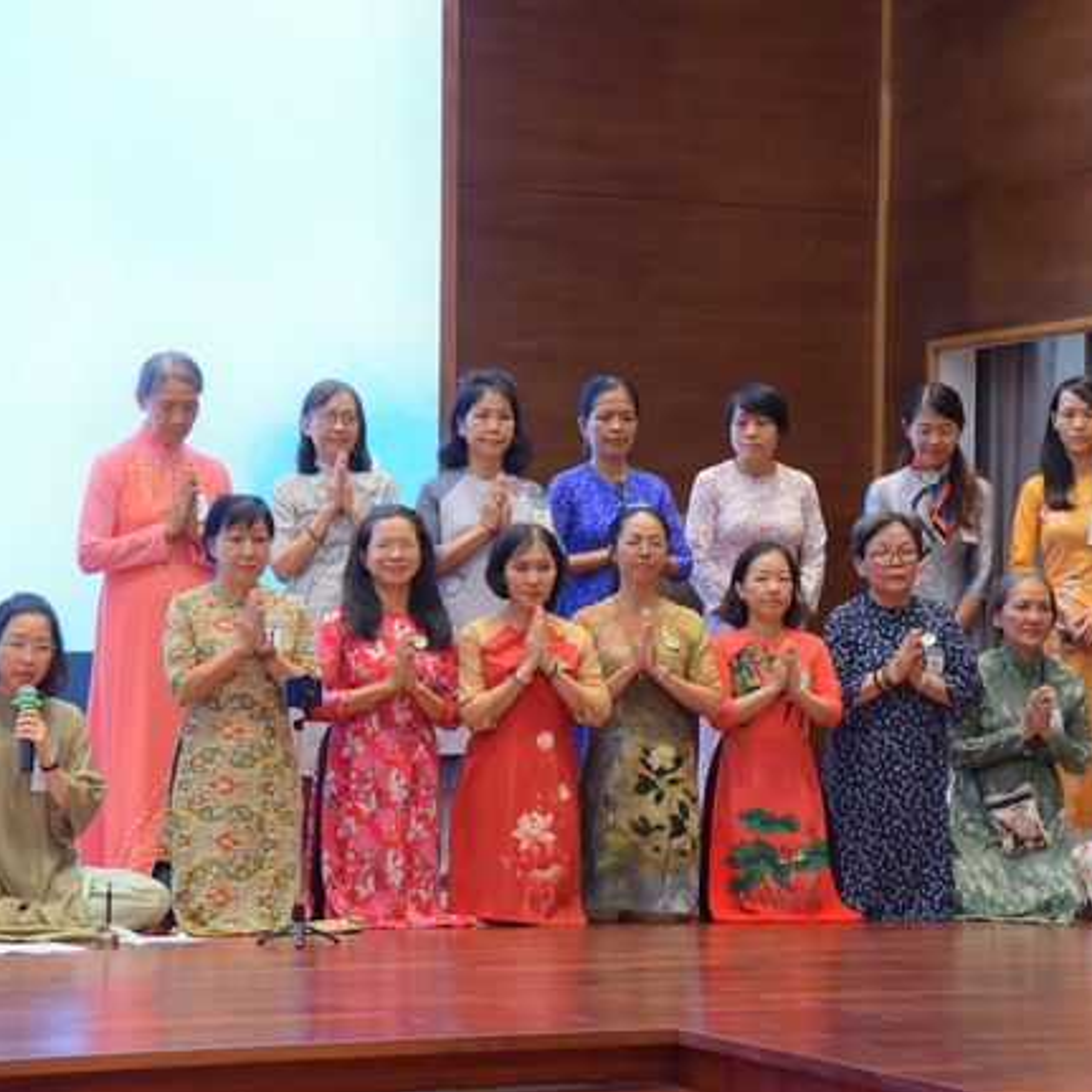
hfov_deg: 16.0
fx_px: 3890
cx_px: 651
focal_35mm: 109
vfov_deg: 16.0
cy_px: 546
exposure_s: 1/100
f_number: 5
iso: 1250
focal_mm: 85
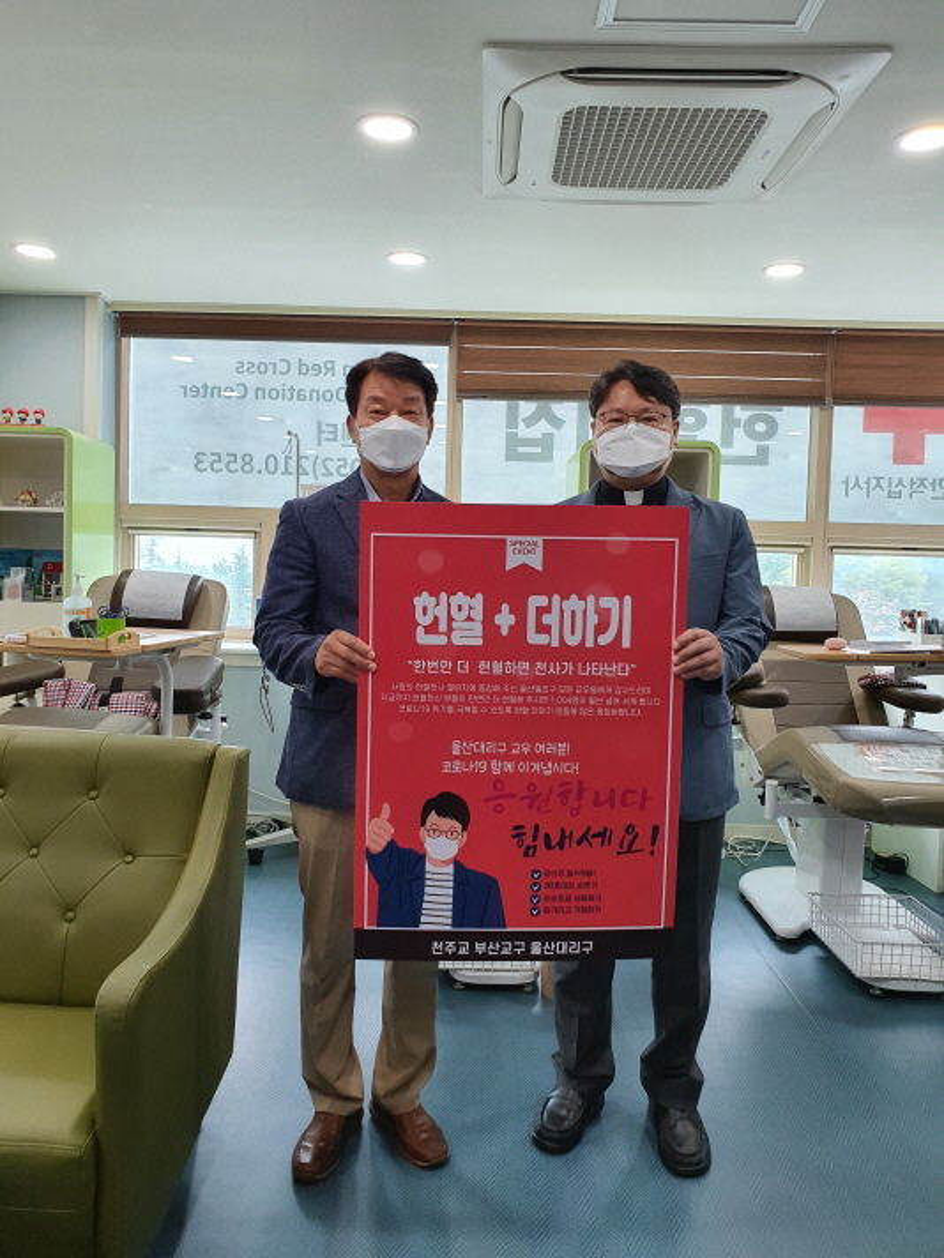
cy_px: 629
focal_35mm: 26
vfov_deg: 67.3
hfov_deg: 53.1
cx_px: 472
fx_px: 945
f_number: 2.4
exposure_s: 1/120
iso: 100
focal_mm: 4.32
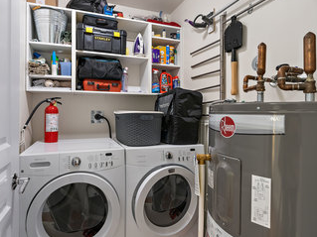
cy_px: 106
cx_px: 146
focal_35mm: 21
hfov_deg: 78.9
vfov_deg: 63.3
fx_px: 192
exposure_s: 1
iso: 400
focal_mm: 16
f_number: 7.1
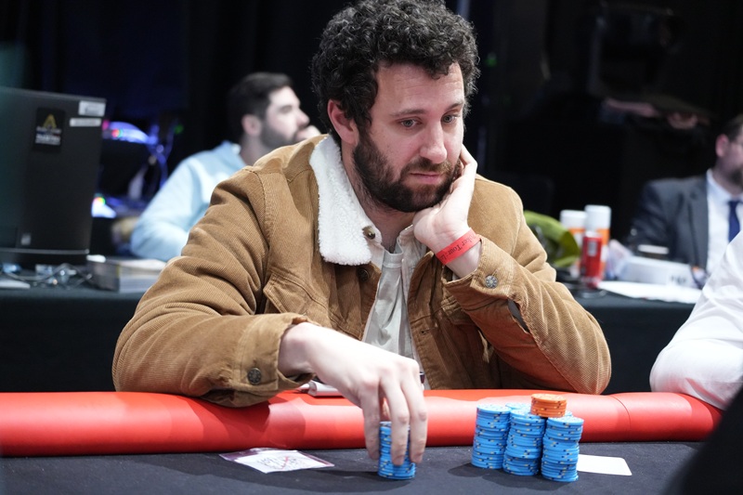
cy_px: 248
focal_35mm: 70
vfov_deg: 19.4
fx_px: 1444
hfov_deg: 28.8
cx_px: 372
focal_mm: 70
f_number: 4.5
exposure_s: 1/60
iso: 6400
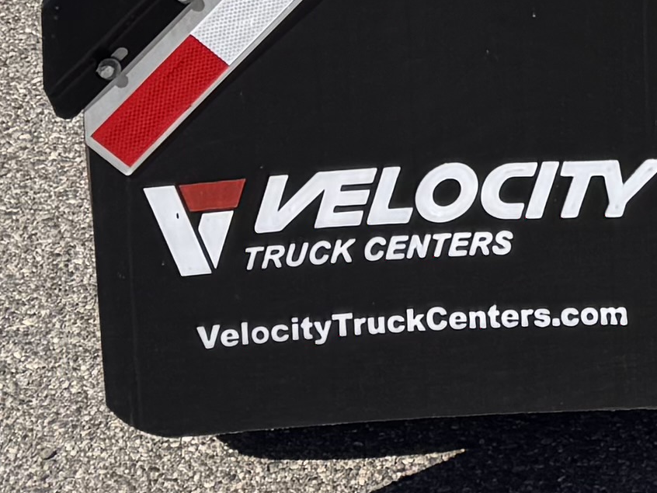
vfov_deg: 8.0
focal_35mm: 162
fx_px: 3076
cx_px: 1280
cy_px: -938
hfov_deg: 11.1
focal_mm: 6.76
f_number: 1.78
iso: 80
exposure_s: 1/4608
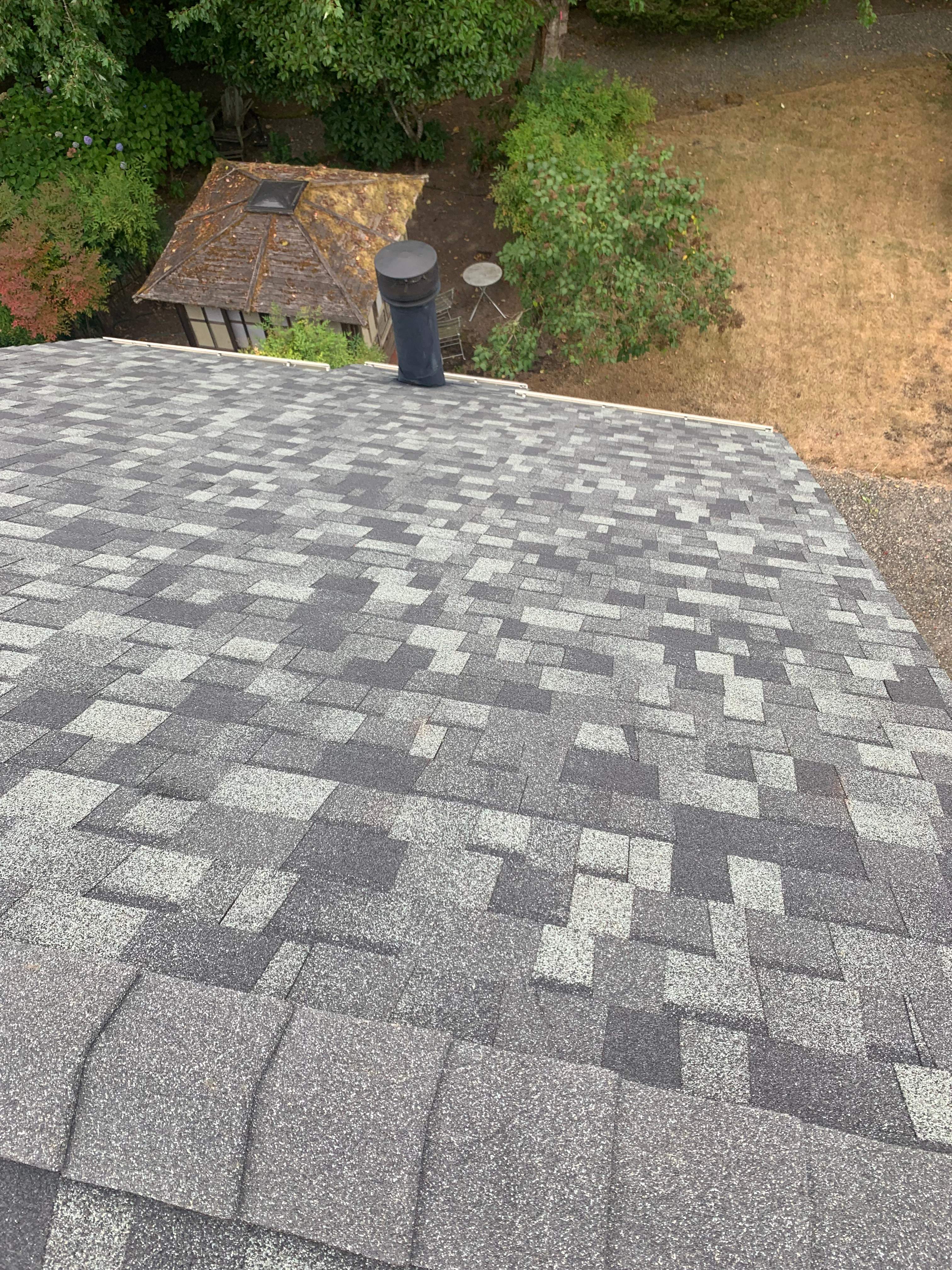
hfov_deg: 53.1
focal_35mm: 26
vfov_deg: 67.3
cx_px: 476
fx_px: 953
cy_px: 635
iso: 25
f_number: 1.8
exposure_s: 1/263
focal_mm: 4.25
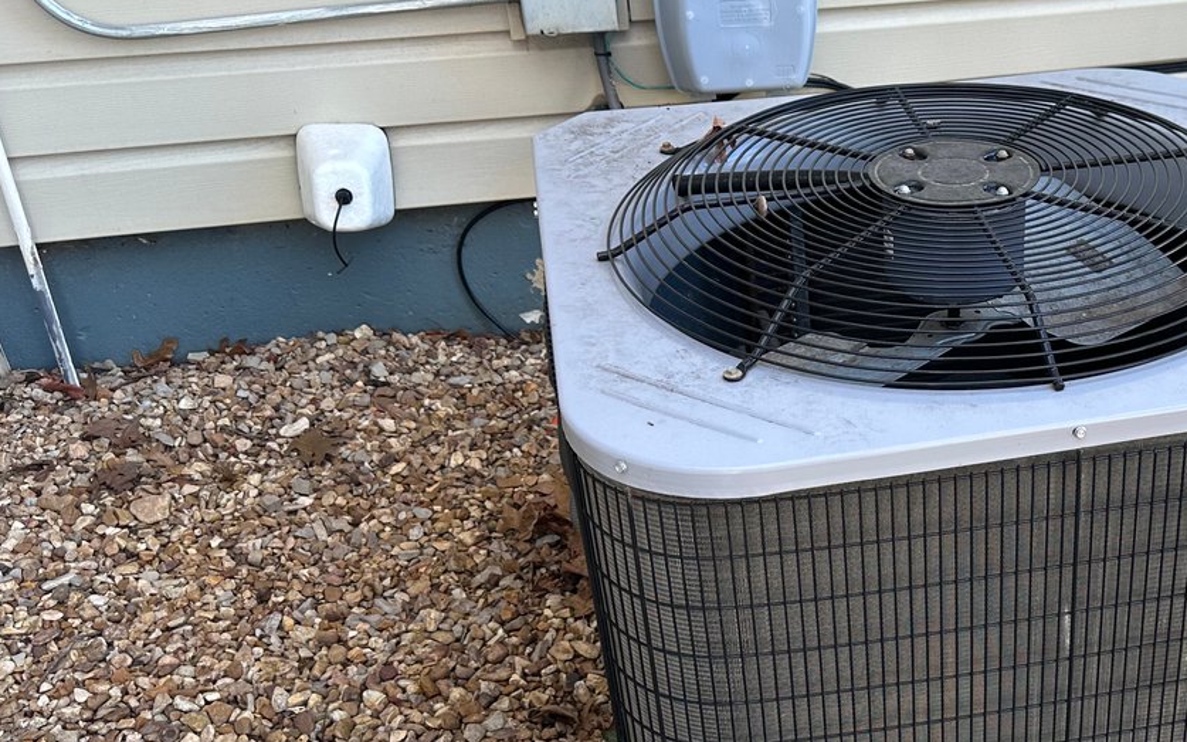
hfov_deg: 41.3
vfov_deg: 27.8
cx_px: 979
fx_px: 1488
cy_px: 497
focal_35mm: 46
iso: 80
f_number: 1.78
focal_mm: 6.86
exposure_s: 1/121
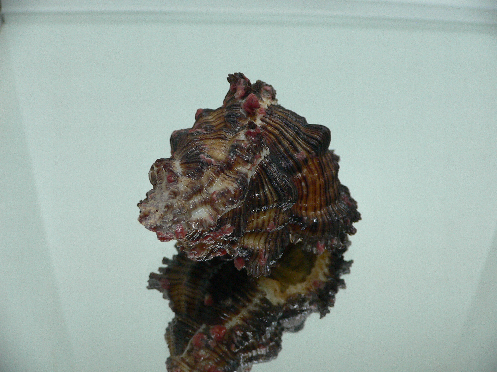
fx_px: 503
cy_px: 186
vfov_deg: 40.7
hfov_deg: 52.6
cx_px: 248
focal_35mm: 35
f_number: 2.8
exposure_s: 1/60
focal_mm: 4.6
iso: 200
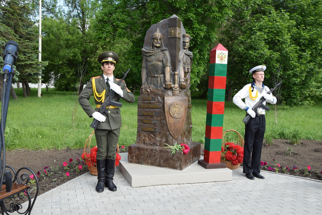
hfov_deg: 57.2
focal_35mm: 33
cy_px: 108
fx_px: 295
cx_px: 161
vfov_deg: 40.0
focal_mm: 22
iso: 320
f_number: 8
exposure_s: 1/250
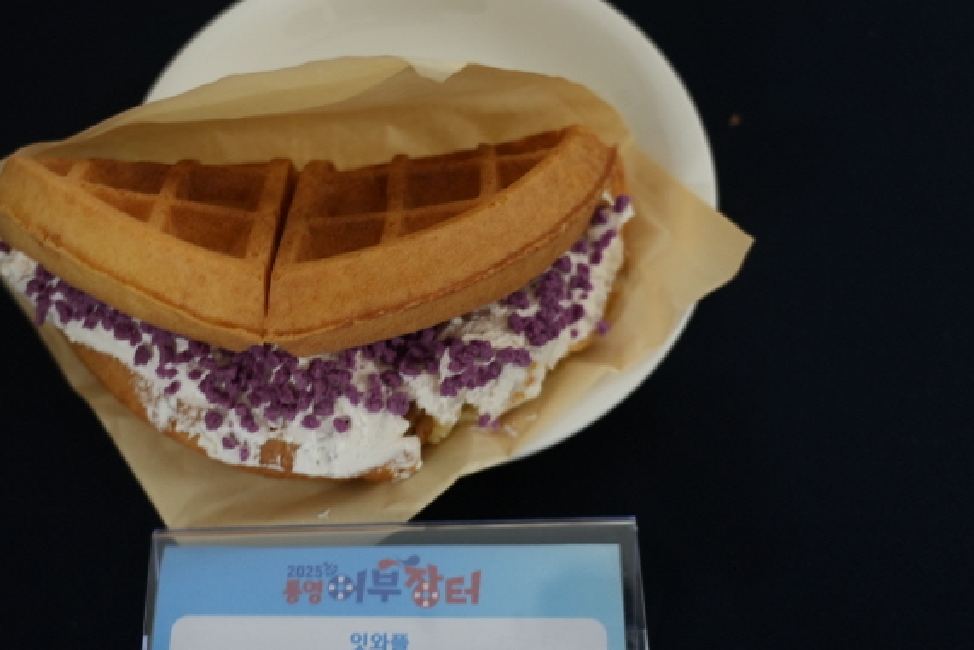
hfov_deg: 40.1
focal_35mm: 49
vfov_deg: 27.5
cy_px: 341
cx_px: 365
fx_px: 1326
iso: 1000
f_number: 4
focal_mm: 35
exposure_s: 1/40
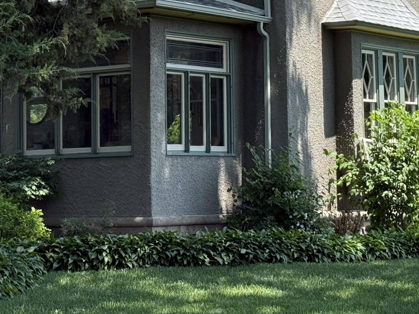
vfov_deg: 12.2
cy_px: 16
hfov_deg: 16.4
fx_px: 1453
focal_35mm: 120
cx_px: 227
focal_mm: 6.76
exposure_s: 1/1307
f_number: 1.78
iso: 100
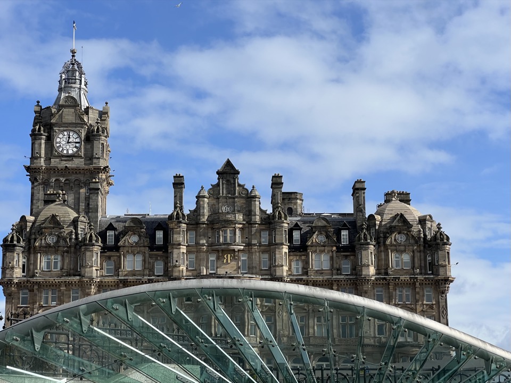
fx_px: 1137
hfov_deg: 25.3
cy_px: 192
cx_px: 256
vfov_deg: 19.1
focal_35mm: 77
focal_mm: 9
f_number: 2.8
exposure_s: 1/1024
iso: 32
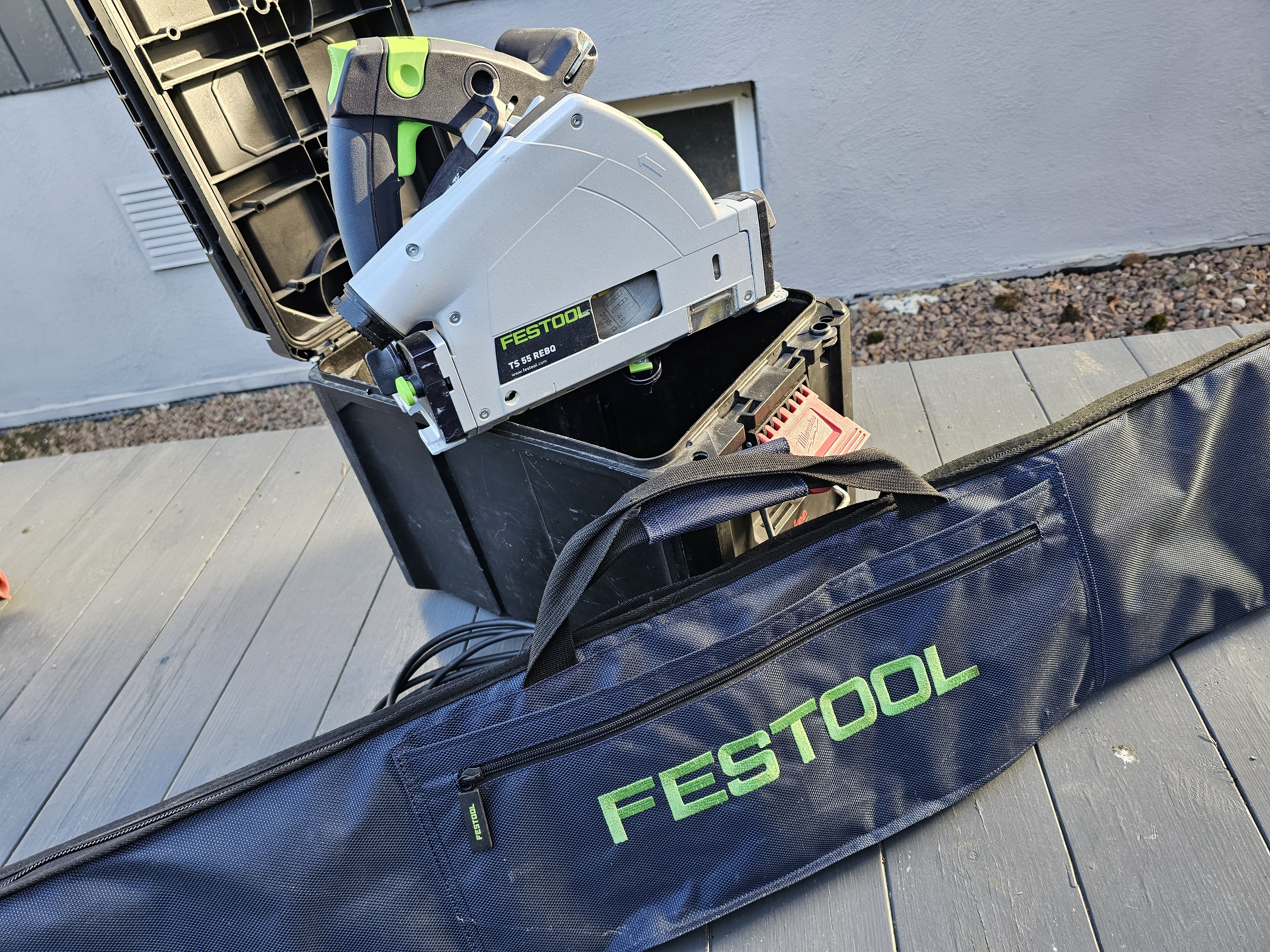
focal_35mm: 23
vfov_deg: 58.9
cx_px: 635
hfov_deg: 73.9
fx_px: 844
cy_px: 476
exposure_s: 1/180
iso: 100
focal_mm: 6.3
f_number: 1.7
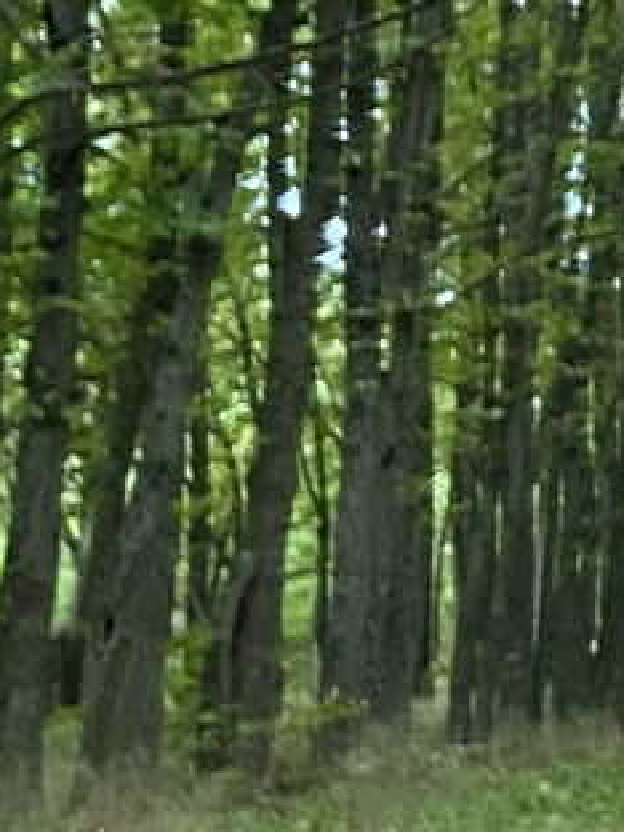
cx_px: 1789
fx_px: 4278
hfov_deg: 7.5
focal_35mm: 178
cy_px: 113
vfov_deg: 11.1
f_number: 1.8
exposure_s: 1/100
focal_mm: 4.25
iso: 125
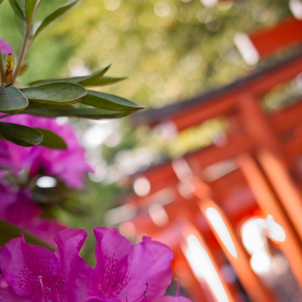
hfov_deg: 32.2
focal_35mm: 53
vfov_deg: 31.8
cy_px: 210
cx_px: 151
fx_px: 523
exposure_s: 1/80
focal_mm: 24.2
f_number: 2.8
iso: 100
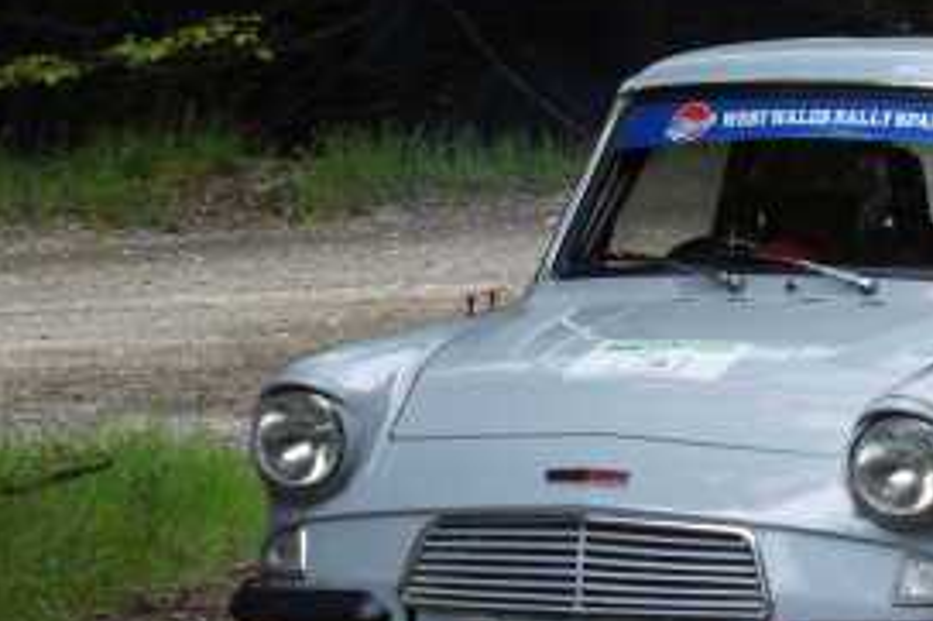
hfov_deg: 6.9
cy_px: 477
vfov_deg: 4.6
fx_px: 7718
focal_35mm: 298
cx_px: 796
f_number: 8
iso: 1000
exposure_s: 1/400
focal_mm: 90
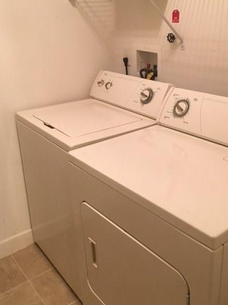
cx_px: 133
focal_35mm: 37
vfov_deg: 50.1
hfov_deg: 38.5
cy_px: 136
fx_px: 325
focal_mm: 4.15
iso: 160
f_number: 2.2
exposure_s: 1/30
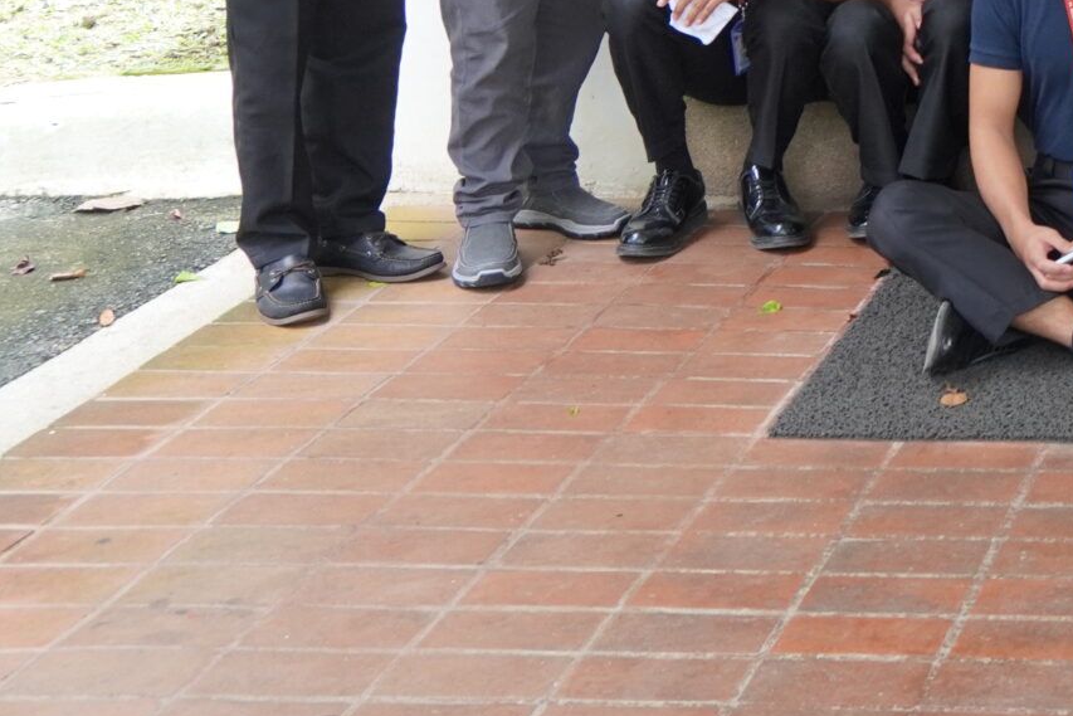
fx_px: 2280
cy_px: -320
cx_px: 1569
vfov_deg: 16.4
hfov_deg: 22.3
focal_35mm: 76
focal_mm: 17
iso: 640
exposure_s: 1/160
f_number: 4
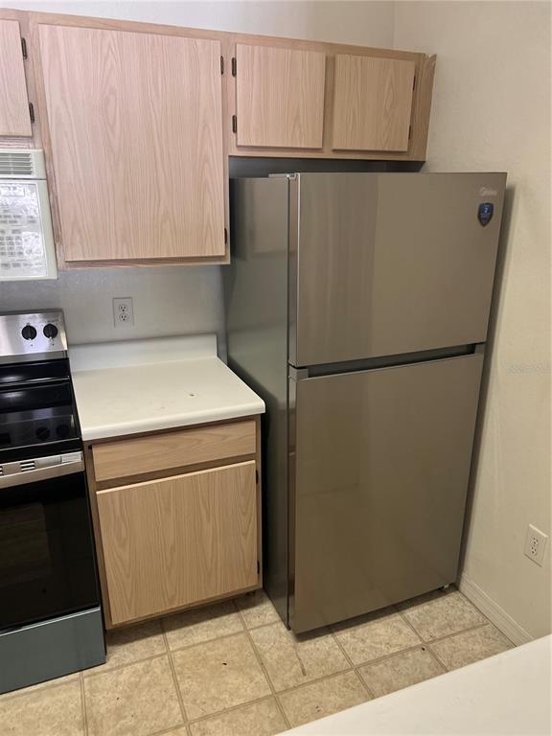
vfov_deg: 67.3
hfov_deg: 53.1
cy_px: 368
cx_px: 276
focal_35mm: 26
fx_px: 553
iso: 125
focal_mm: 5.7
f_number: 1.5
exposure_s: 1/60
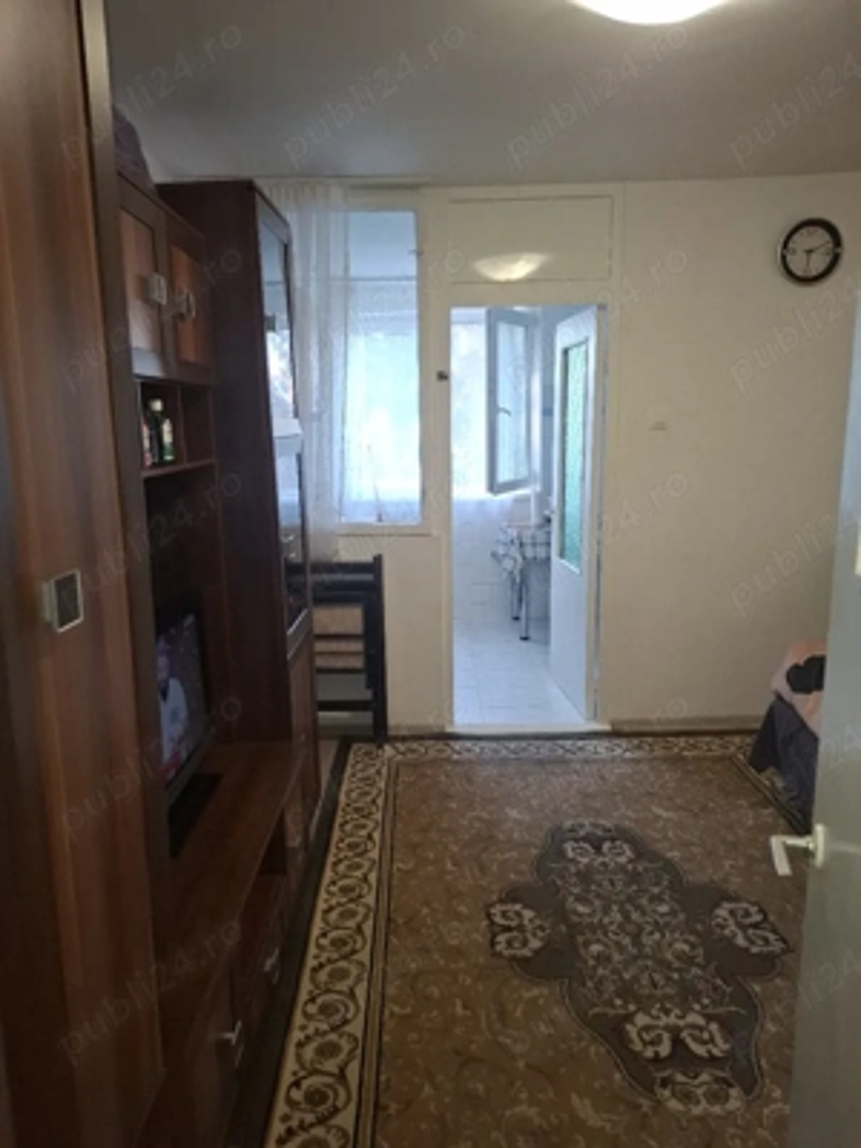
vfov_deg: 73.9
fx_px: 763
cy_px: 574
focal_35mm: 23
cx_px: 430
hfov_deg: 58.9
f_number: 1.8
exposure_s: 1/100
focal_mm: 5.54
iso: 200
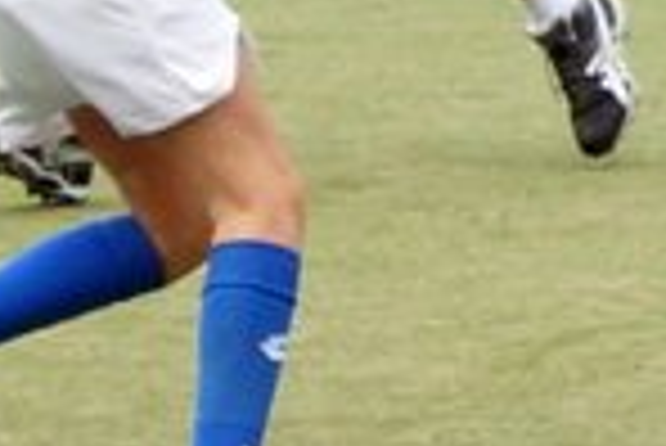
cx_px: 1138
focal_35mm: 269
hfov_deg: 7.5
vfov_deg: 4.9
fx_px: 4981
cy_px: -739
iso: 400
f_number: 6.3
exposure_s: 1/500
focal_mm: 26
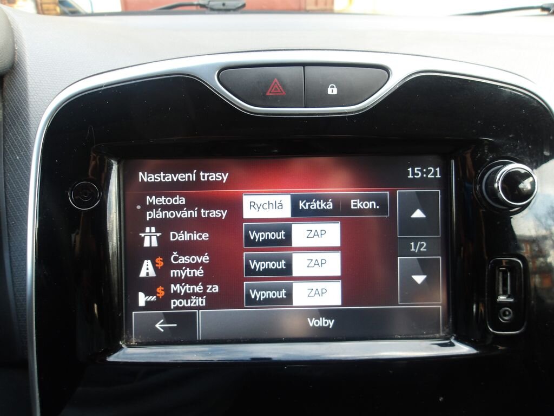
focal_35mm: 27
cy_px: 208
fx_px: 432
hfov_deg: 65.3
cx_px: 277
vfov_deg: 51.4
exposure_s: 1/30
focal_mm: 4.9
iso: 139
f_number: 3
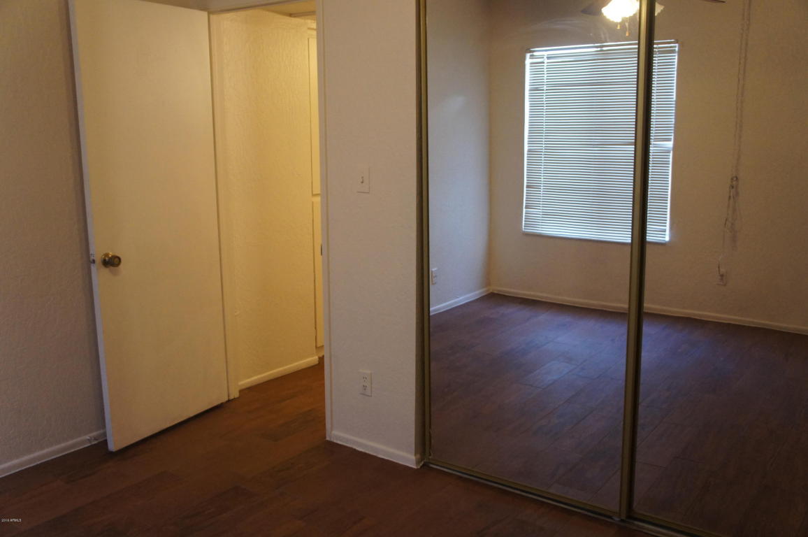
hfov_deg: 57.3
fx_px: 740
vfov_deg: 39.9
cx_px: 404
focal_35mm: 33
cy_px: 268
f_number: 4
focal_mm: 22
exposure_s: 1/80
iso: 1600
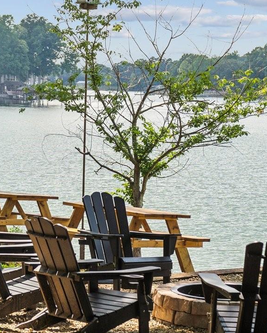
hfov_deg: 11.5
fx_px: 1323
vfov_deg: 14.3
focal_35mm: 134
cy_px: 105
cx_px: 160
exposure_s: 1/500
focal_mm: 50
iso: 100
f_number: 5
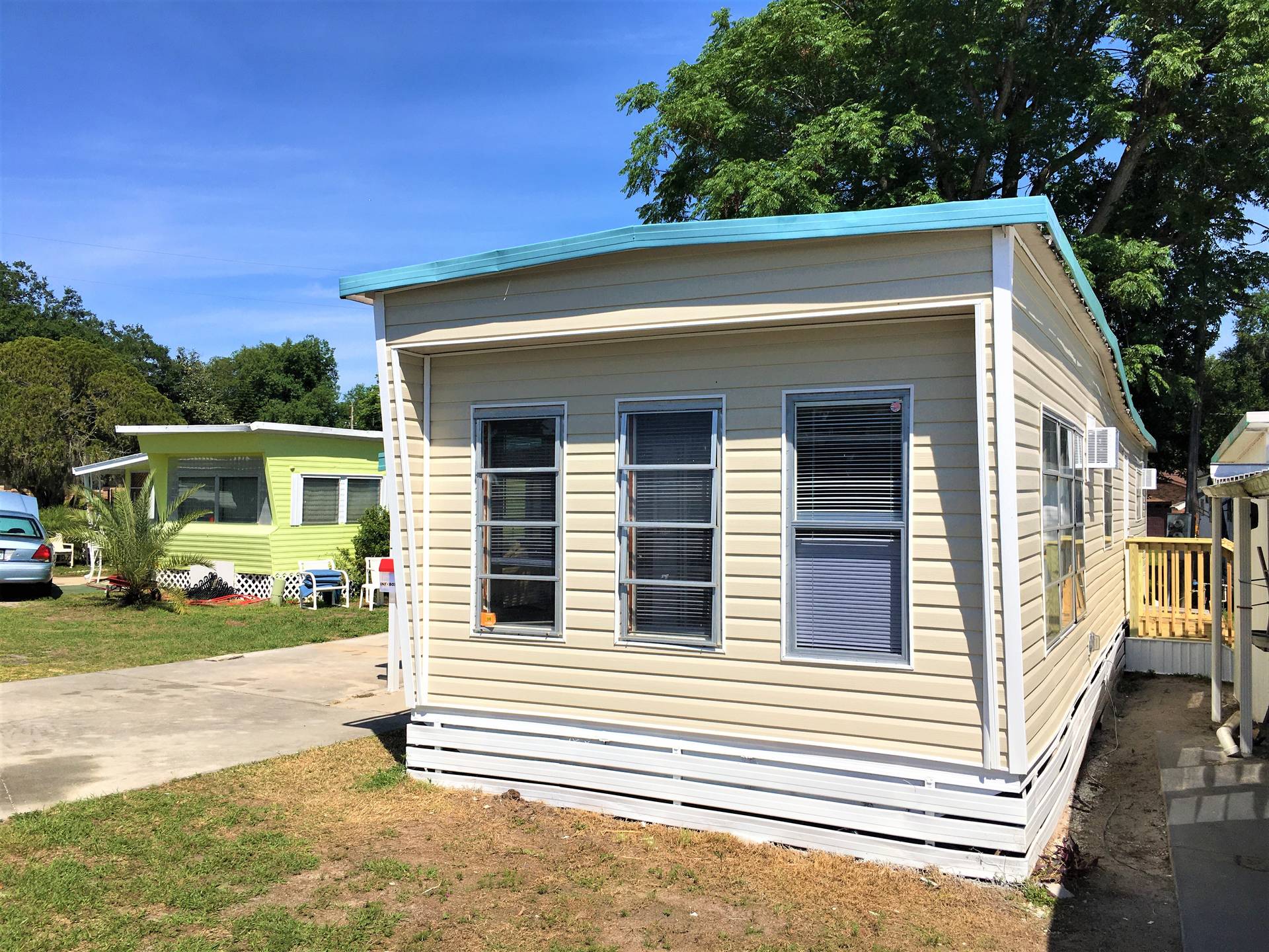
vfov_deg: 48.2
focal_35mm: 29
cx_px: 634
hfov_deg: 61.7
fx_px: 1063
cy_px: 476
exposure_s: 1/2653
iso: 25
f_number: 2.2
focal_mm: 4.15
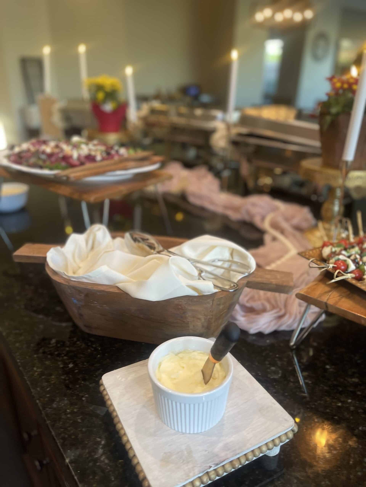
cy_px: 244
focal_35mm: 26
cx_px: 183
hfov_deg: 53.1
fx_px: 367
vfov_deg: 67.3
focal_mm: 5.1
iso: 80
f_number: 1.6
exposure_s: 1/60
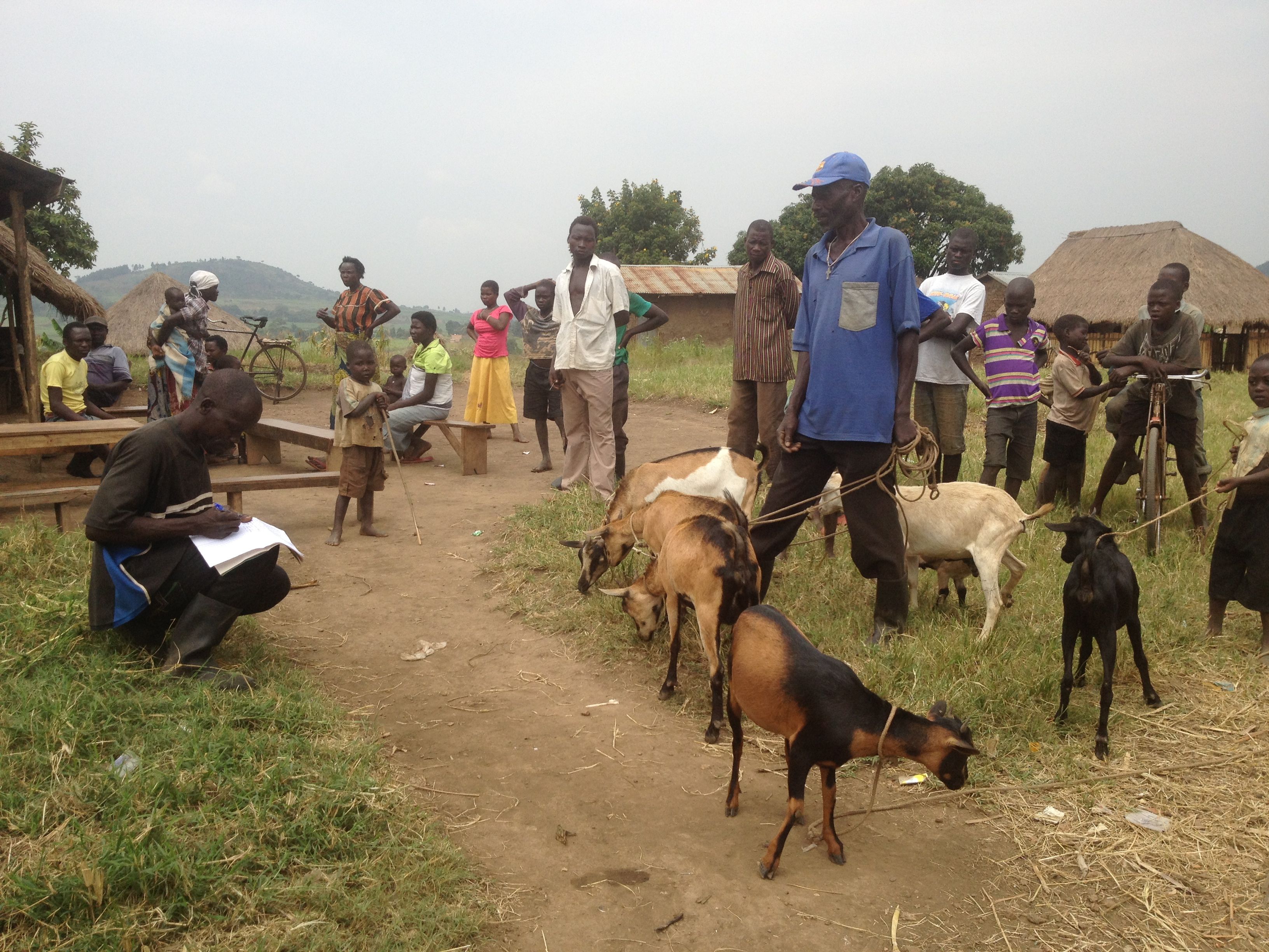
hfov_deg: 52.6
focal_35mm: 35
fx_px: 1283
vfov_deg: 40.7
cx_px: 634
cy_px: 476
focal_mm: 4.28
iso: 50
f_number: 2.4
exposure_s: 1/1416
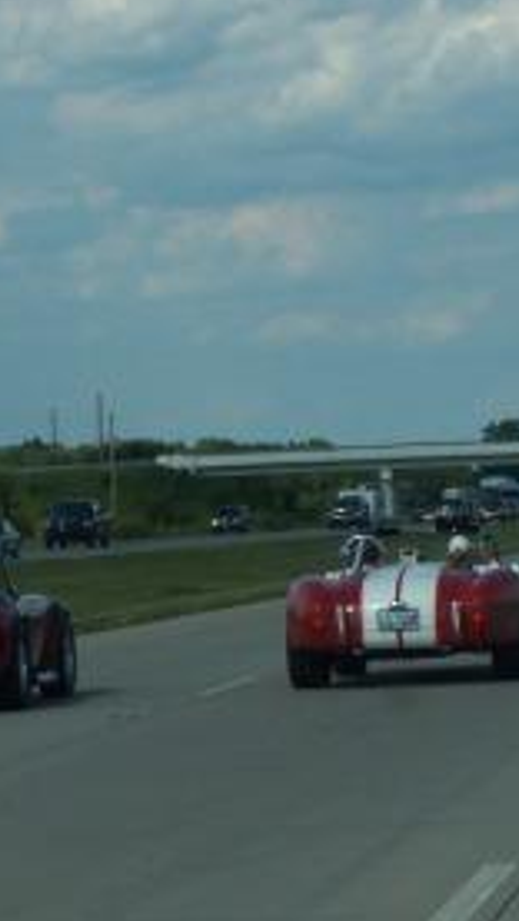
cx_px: 393
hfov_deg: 5.9
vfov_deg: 10.5
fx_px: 5035
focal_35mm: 206
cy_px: 479
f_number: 4.5
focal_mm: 19.4
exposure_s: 1/750
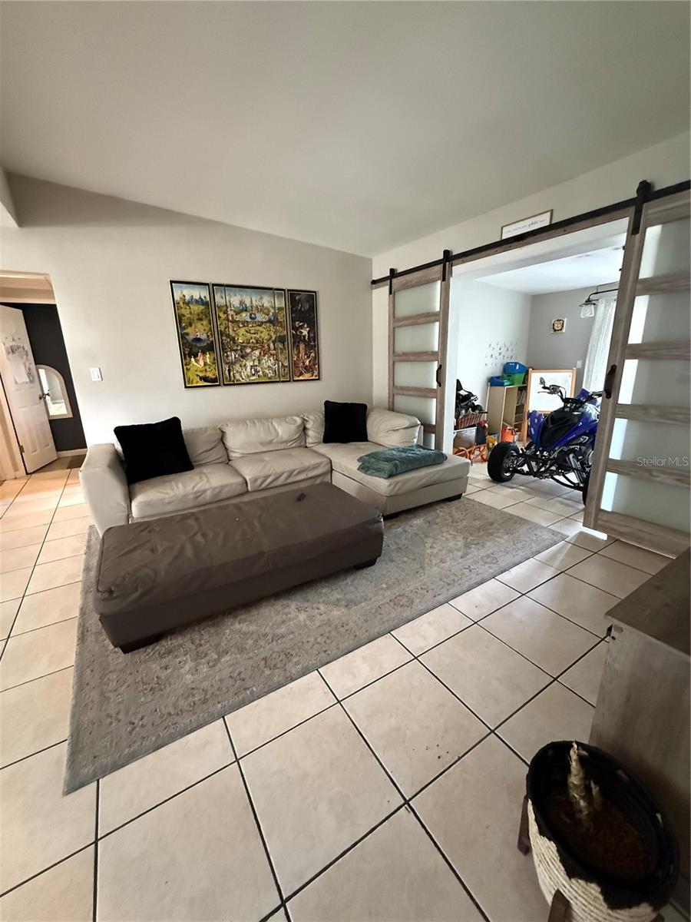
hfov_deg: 85.7
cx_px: 346
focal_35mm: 14
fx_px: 373
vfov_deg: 102.1
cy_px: 461
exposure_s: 1/60
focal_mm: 2.22
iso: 1250
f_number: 2.2
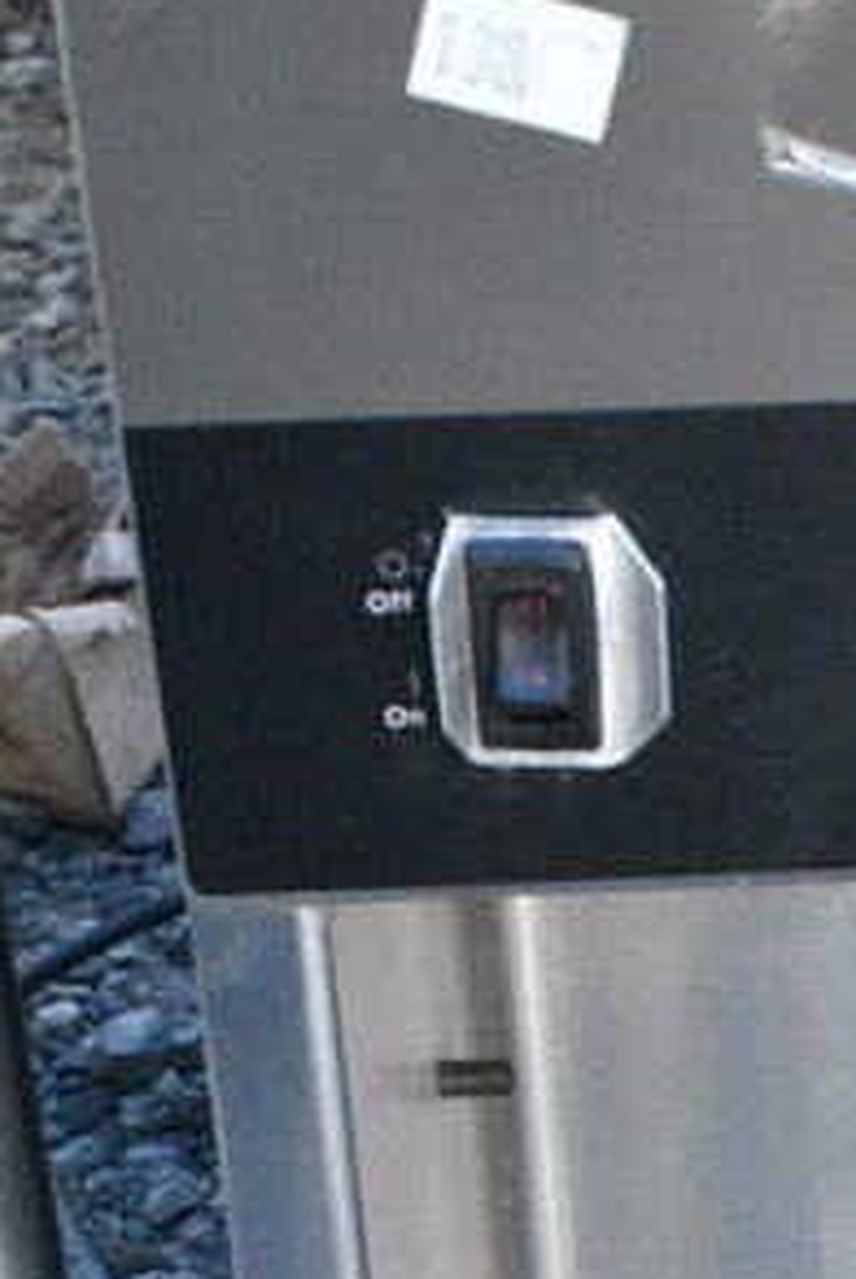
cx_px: 1109
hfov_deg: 10.3
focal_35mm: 131
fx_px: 4661
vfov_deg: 15.4
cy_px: 1272
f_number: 11
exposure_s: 1/500
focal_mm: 28
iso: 6400
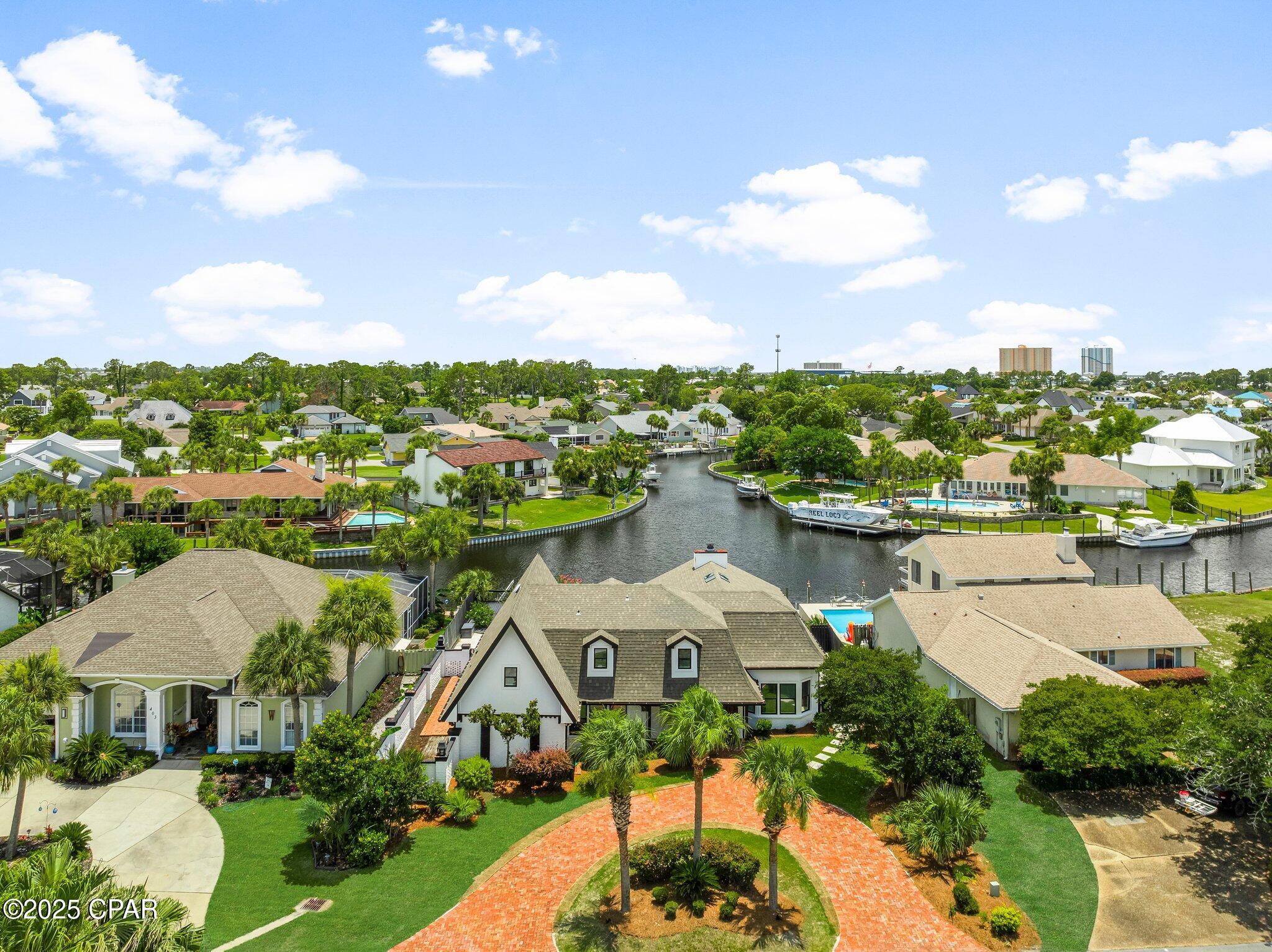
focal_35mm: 24
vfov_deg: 56.8
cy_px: 476
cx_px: 636
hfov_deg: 71.6
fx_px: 881
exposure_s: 1/640
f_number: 3.5
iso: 200
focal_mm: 12.29
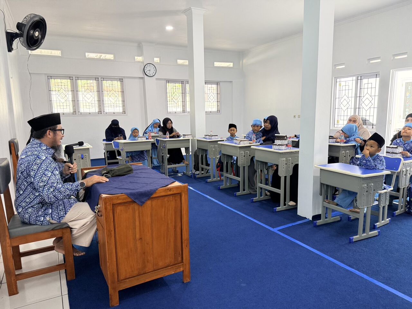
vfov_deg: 56.8
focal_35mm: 24
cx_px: 206
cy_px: 154
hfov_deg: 71.6
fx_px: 286
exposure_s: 1/60
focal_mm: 6.76
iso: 200
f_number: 1.78
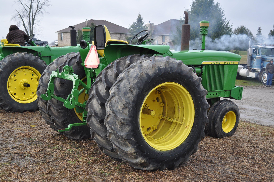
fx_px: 399
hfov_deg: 37.9
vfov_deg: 25.7
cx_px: 137
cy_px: 91
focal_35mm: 52
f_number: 5.6
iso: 200
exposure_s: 1/125
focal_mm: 35
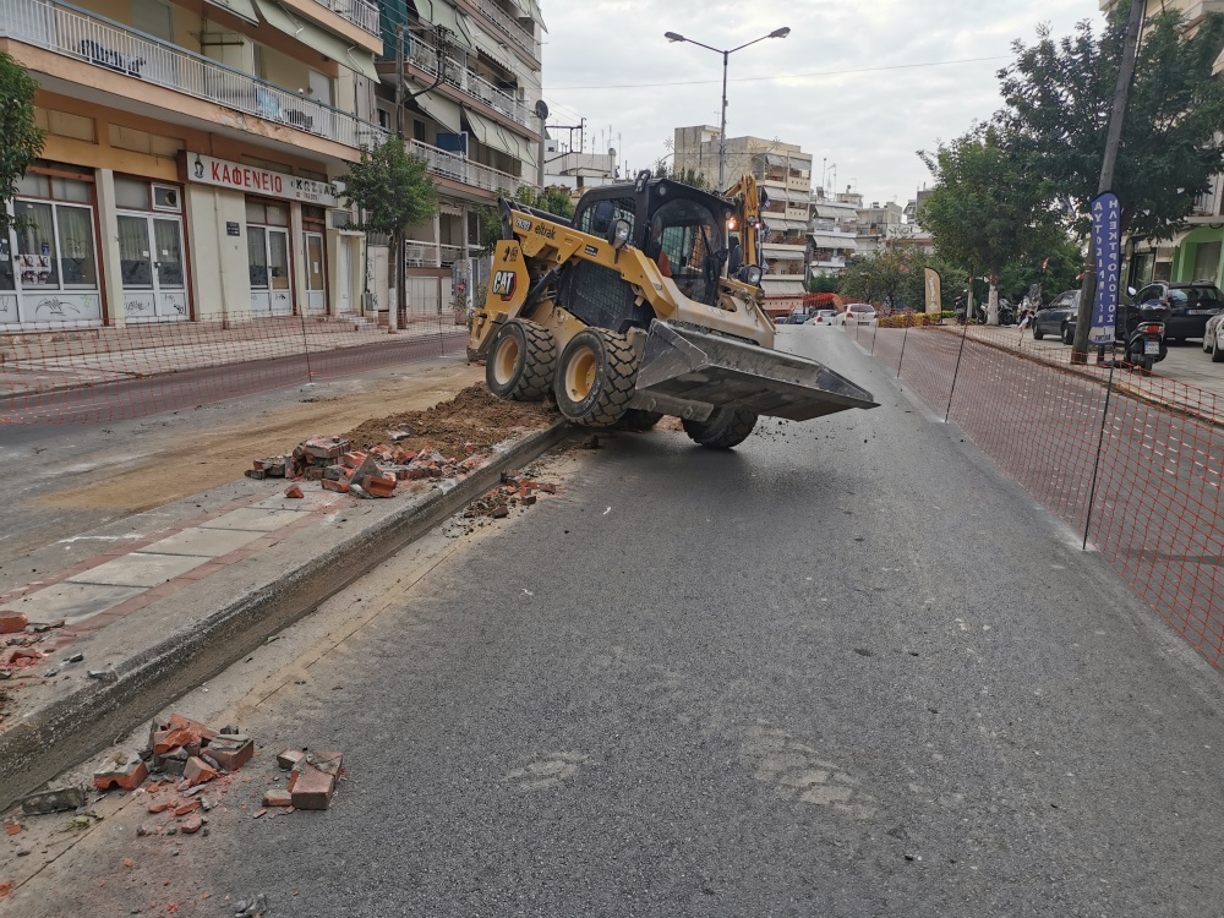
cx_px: 612
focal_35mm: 27
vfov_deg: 51.4
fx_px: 955
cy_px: 459
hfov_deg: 65.3
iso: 50
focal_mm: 5.58
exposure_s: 1/494
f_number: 1.8
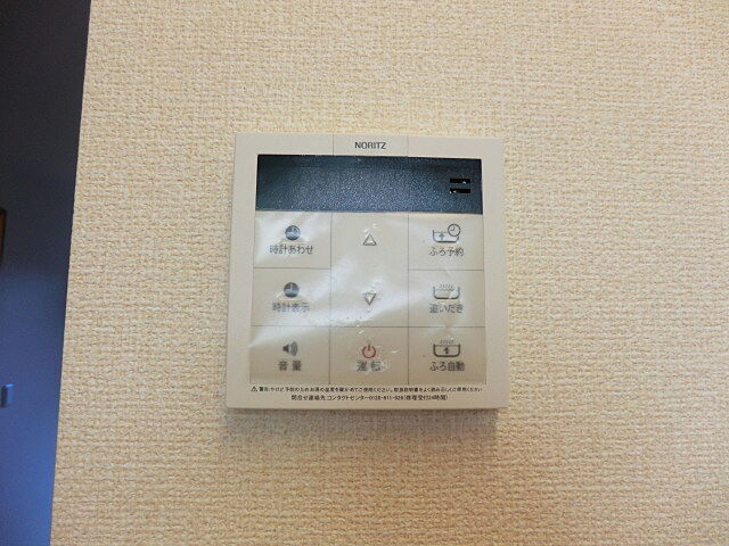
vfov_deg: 56.8
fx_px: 505
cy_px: 273
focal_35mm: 24
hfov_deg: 71.6
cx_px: 364
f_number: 3.2
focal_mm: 4.3
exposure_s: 1/60
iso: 100
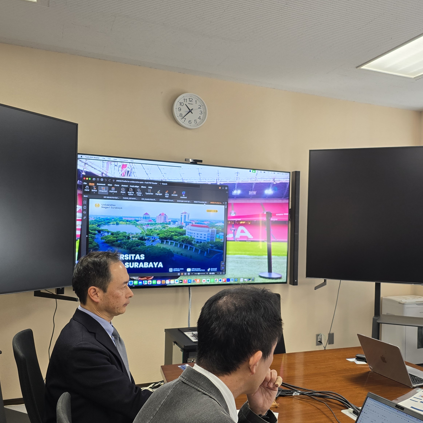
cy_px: 245
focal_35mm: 35
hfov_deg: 46.4
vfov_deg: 47.1
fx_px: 484
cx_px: 285
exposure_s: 1/120
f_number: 1.7
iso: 100
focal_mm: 6.3
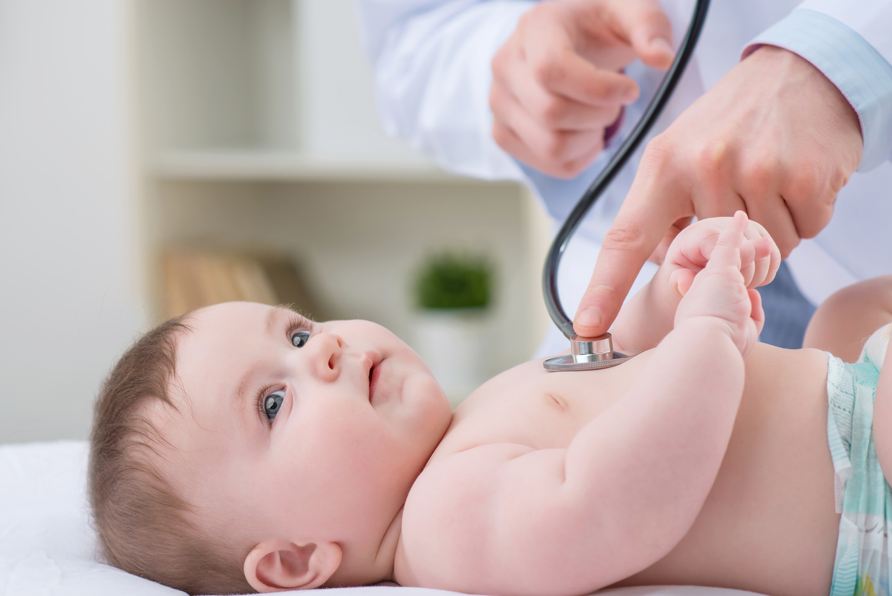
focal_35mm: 112
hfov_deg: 18.2
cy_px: 259
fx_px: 2776
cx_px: 311
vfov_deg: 12.2
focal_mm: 85
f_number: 4
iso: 125
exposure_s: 1/160
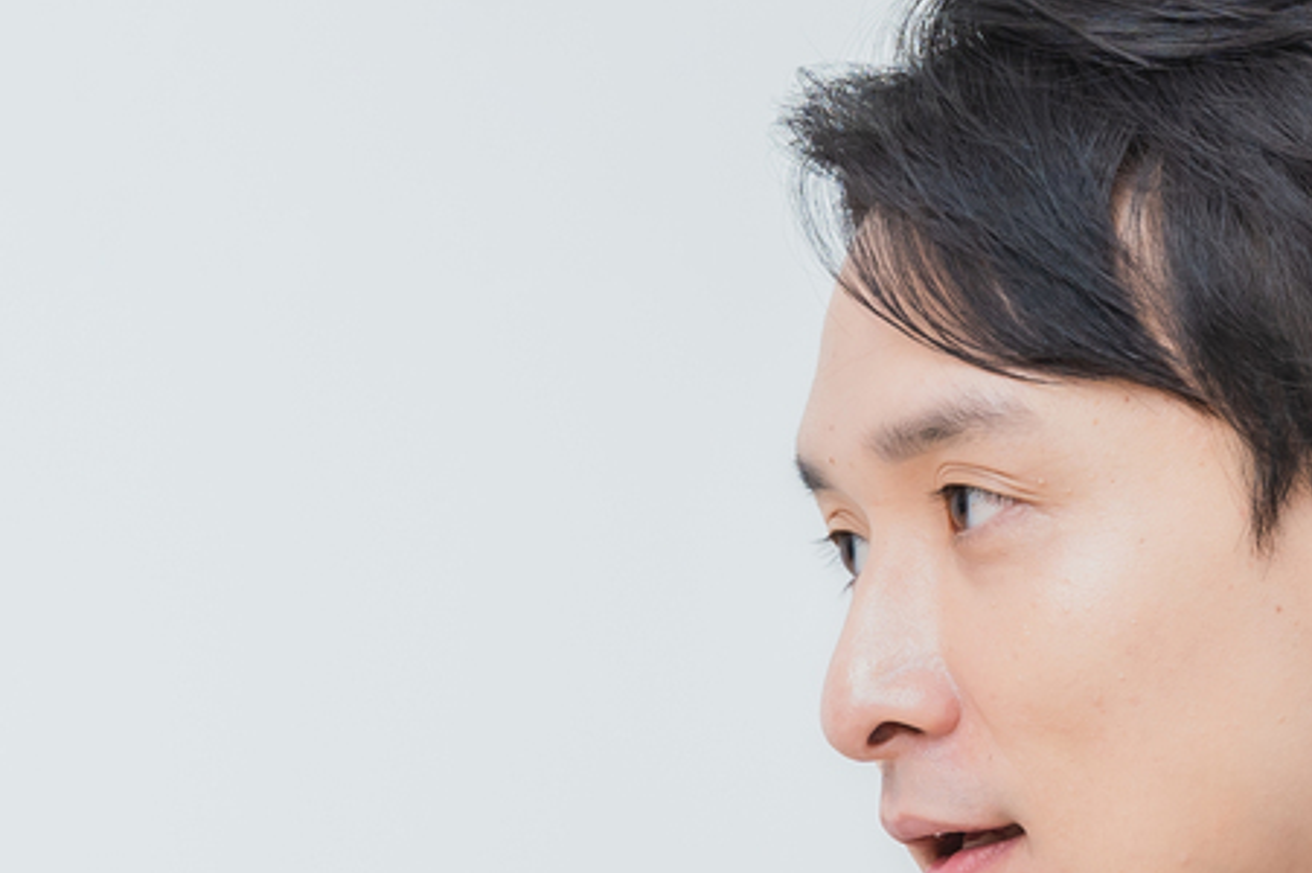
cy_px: 1087
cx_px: 524
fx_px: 7757
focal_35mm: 213
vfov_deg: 6.4
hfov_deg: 9.7
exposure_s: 1/250
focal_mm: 48
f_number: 3.5
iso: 400
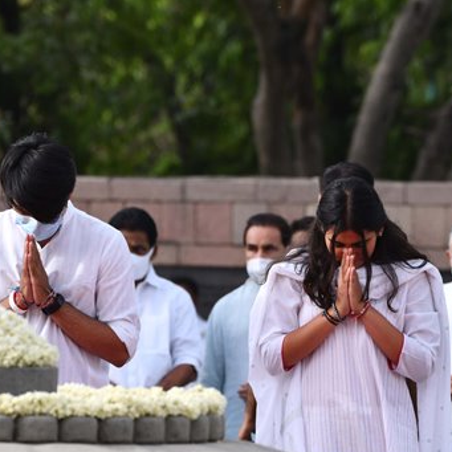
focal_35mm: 538
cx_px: 260
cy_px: 329
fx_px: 7948
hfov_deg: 3.3
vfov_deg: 3.3
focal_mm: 270
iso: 400
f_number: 7.1
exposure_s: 1/1000
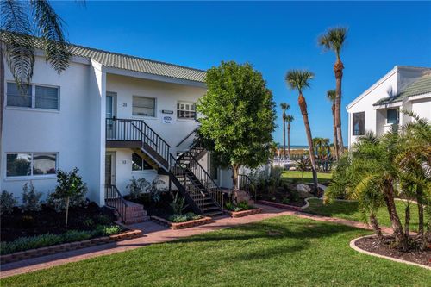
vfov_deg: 46.4
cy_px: 144
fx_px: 335
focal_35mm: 28
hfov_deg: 65.5
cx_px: 216
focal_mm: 10.26
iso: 100
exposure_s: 1/800
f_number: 7.1
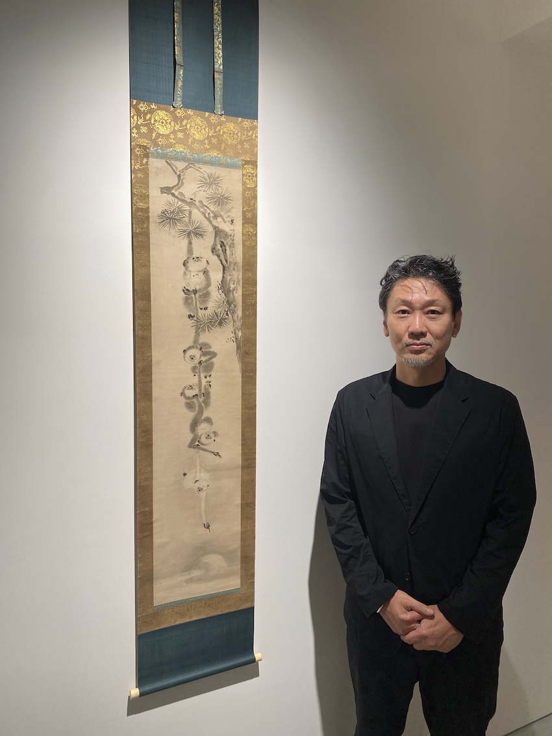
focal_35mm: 26
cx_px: 276
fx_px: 553
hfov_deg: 53.0
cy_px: 368
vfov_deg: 67.3
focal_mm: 4.25
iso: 125
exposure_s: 1/120
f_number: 1.8
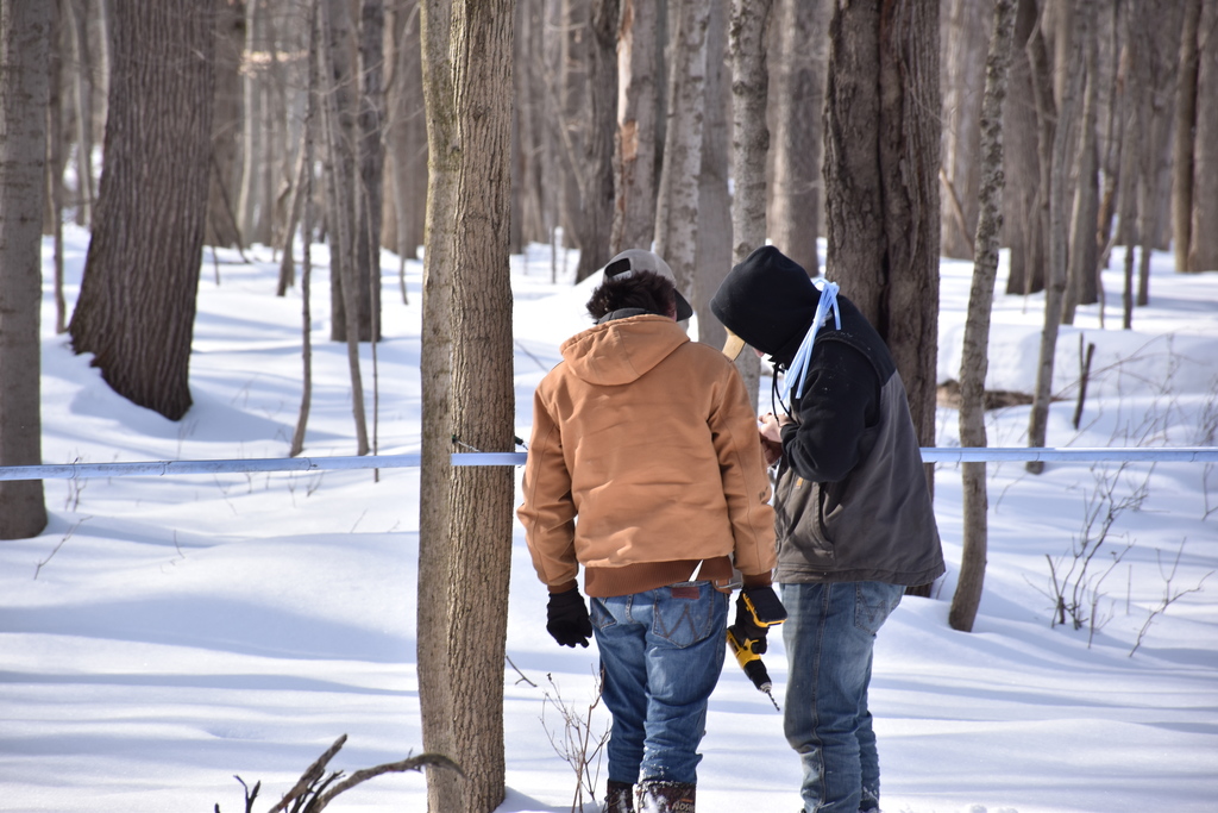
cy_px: 406
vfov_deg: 6.5
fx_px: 7106
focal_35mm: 210
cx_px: 609
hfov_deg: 9.8
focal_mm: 140
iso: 320
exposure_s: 1/640
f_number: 5.6
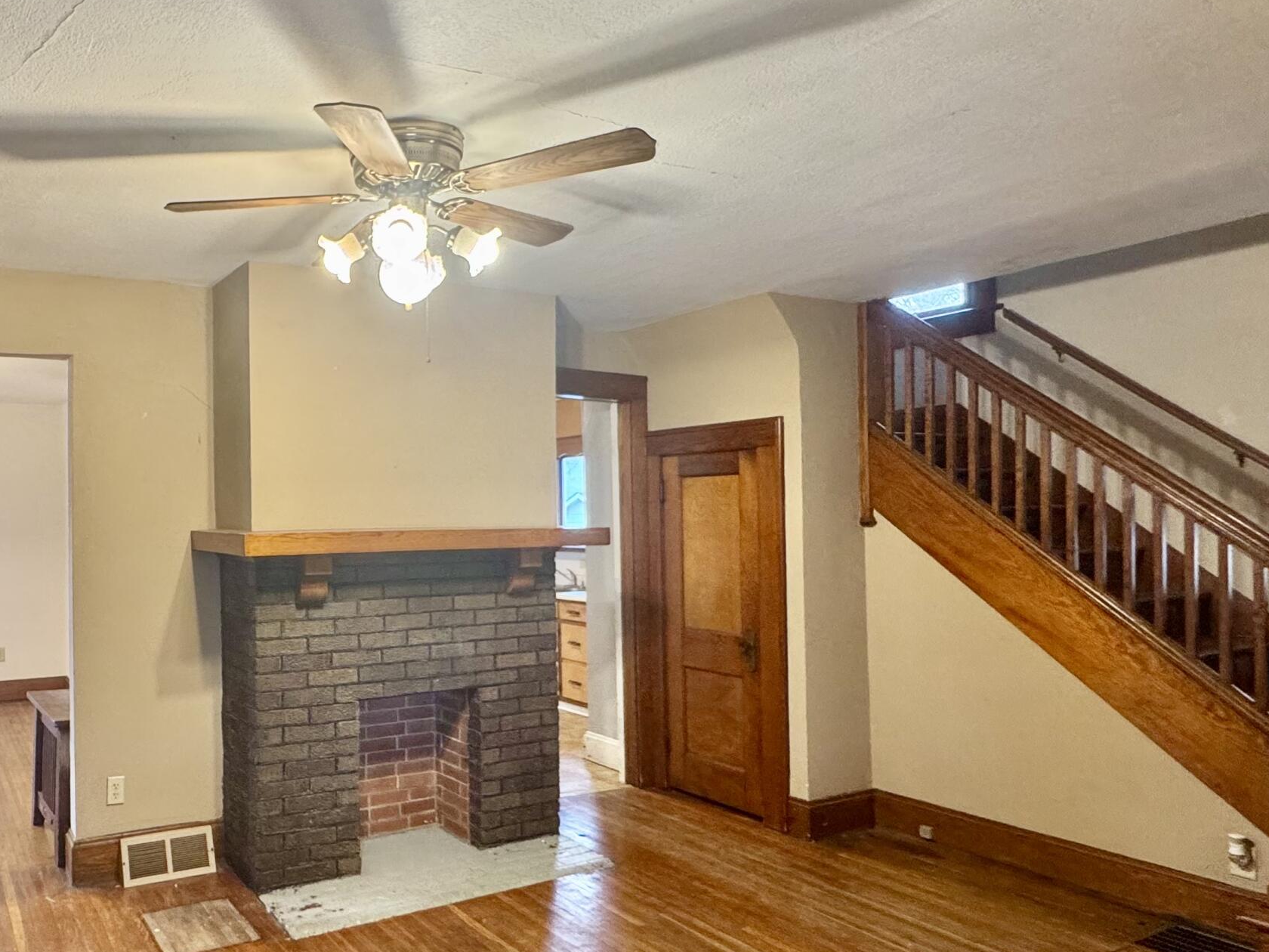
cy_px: 514
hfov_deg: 65.6
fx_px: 916
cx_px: 334
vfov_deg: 54.8
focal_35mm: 25
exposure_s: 1/60
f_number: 2.2
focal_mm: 2.22
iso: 250
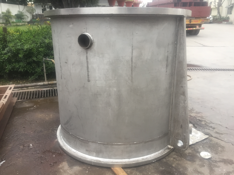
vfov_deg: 48.2
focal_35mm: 29
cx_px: 117
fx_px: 196
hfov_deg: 61.7
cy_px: 88
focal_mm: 4.15
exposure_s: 1/33
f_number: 2.2
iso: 32
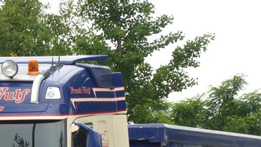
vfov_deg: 3.0
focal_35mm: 409
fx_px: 2832
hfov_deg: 5.3
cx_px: 77
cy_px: 177
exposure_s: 1/100
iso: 100
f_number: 5.6
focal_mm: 35.8
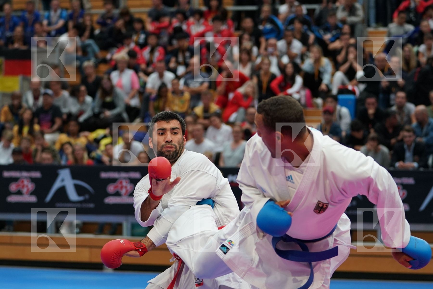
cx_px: 216
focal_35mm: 118
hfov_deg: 17.3
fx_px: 1419
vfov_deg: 11.6
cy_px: 144
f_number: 2.8
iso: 1600
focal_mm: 79
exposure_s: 1/1000
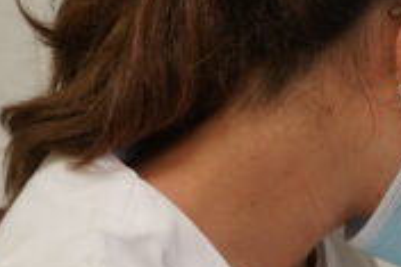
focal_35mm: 198
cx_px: 597
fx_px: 2203
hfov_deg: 10.1
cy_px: 403
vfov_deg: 6.8
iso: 640
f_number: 4
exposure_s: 1/160
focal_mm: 34
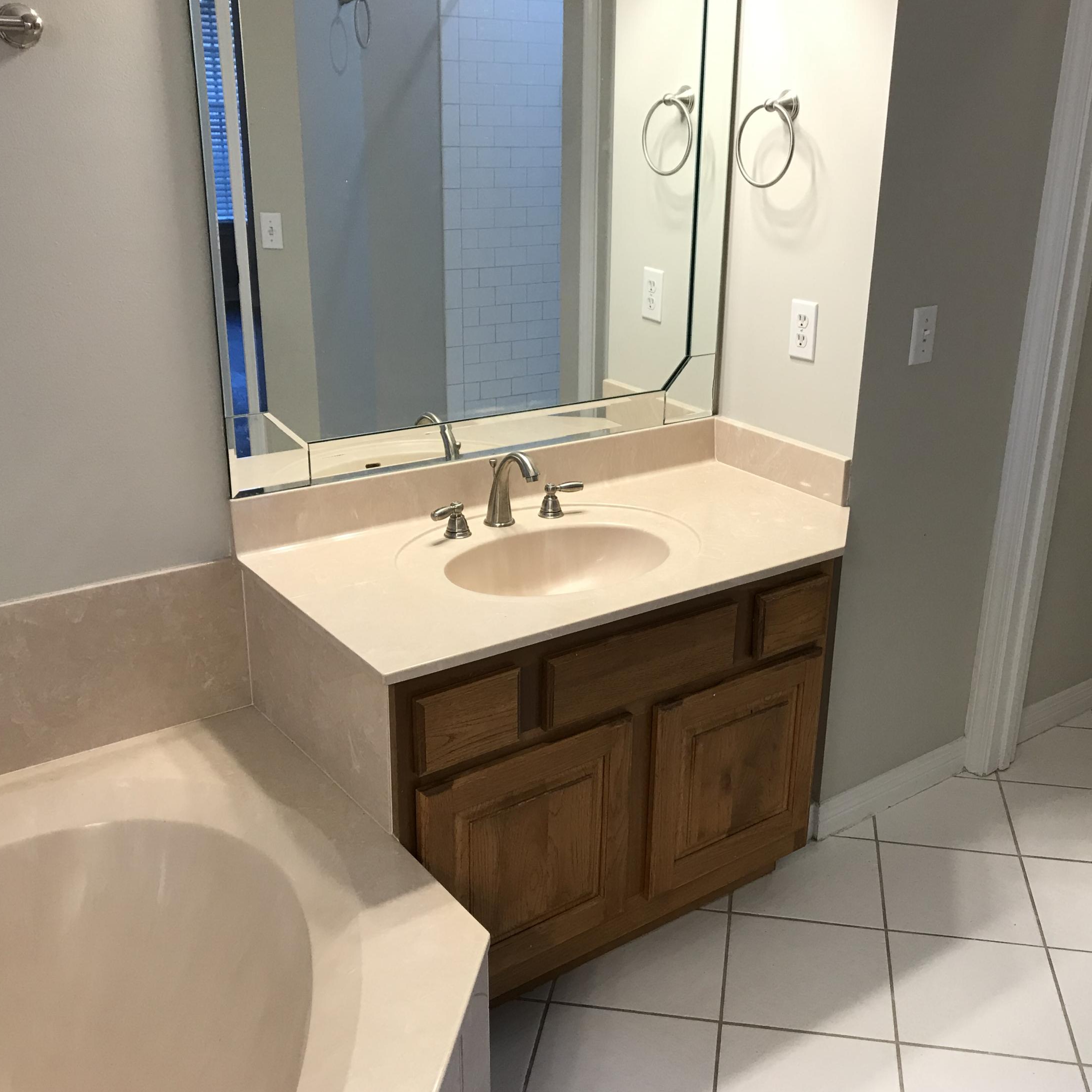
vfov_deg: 48.4
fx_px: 1213
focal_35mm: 34
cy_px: 554
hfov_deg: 48.2
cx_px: 650
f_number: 1.8
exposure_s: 1/30
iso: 25
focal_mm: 3.99
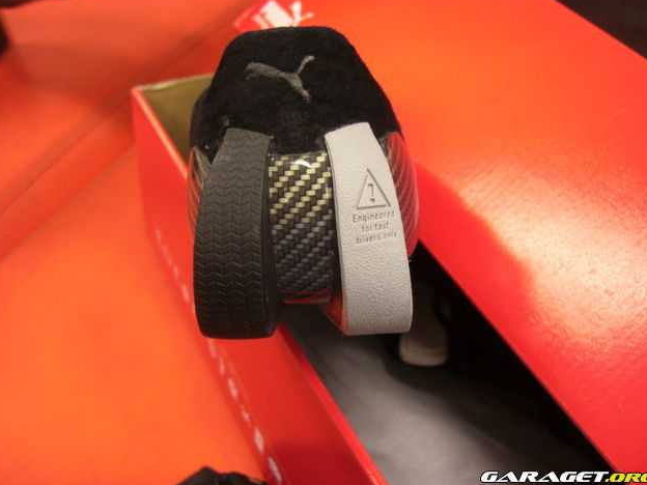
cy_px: 238
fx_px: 729
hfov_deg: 47.9
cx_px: 327
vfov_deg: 36.8
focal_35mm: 39
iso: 400
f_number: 2.8
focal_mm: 7.9
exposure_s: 1/60
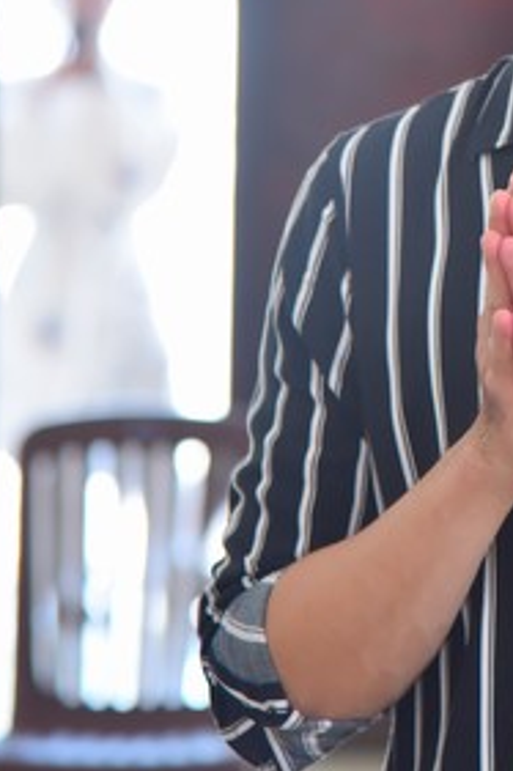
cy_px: 110
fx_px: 5949
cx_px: 557
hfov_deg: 4.9
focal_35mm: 278
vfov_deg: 7.4
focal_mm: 120
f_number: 4.5
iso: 1250
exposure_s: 1/125
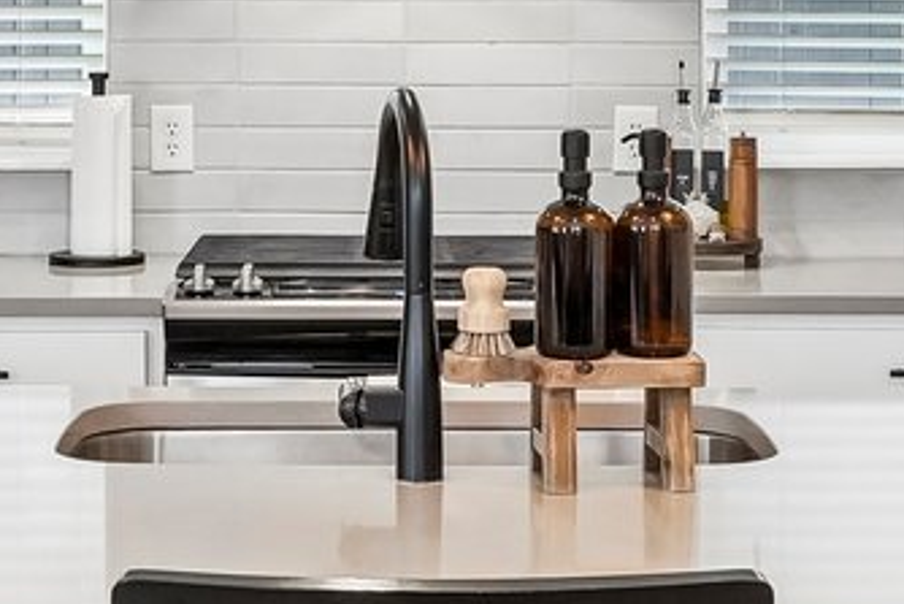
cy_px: 12
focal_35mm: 98
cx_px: 406
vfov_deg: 13.8
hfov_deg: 20.8
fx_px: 2462
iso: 640
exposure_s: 1/30
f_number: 8
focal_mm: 16
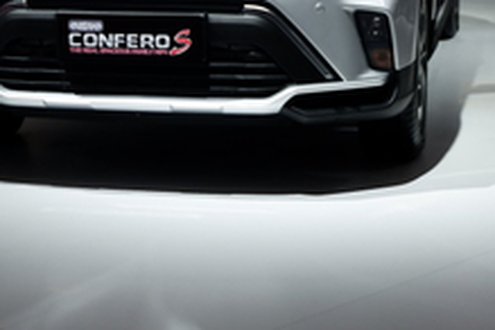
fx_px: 1526
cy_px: -123
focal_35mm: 111
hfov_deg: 18.4
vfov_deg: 11.9
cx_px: 185
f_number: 4.5
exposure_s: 1/60
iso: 200
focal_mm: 25.6
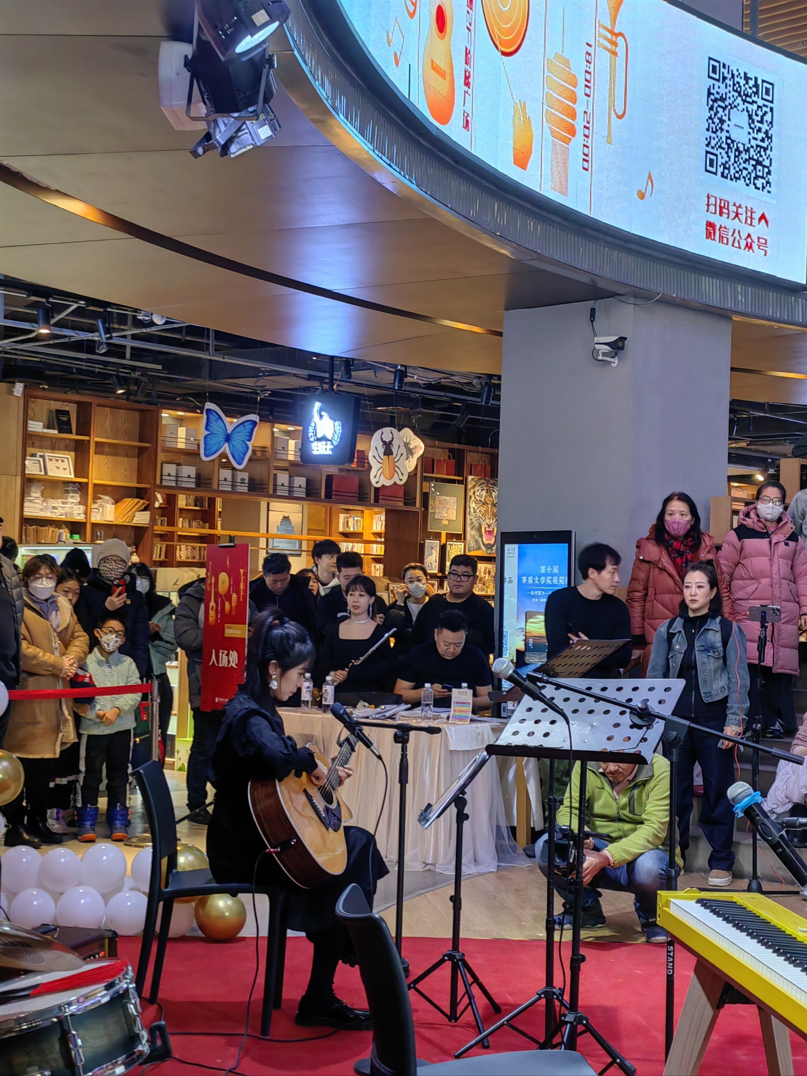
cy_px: 538
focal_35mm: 54
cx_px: 404
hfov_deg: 27.0
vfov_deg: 35.5
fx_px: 1679
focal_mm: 5.54
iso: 80
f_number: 1.8
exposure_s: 1/33
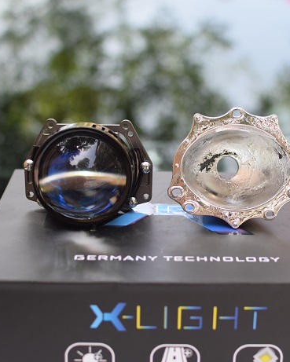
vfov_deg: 25.5
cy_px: 181
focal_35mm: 75
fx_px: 801
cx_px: 176
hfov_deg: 20.5
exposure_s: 1/400
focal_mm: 35
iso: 160
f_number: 2.5
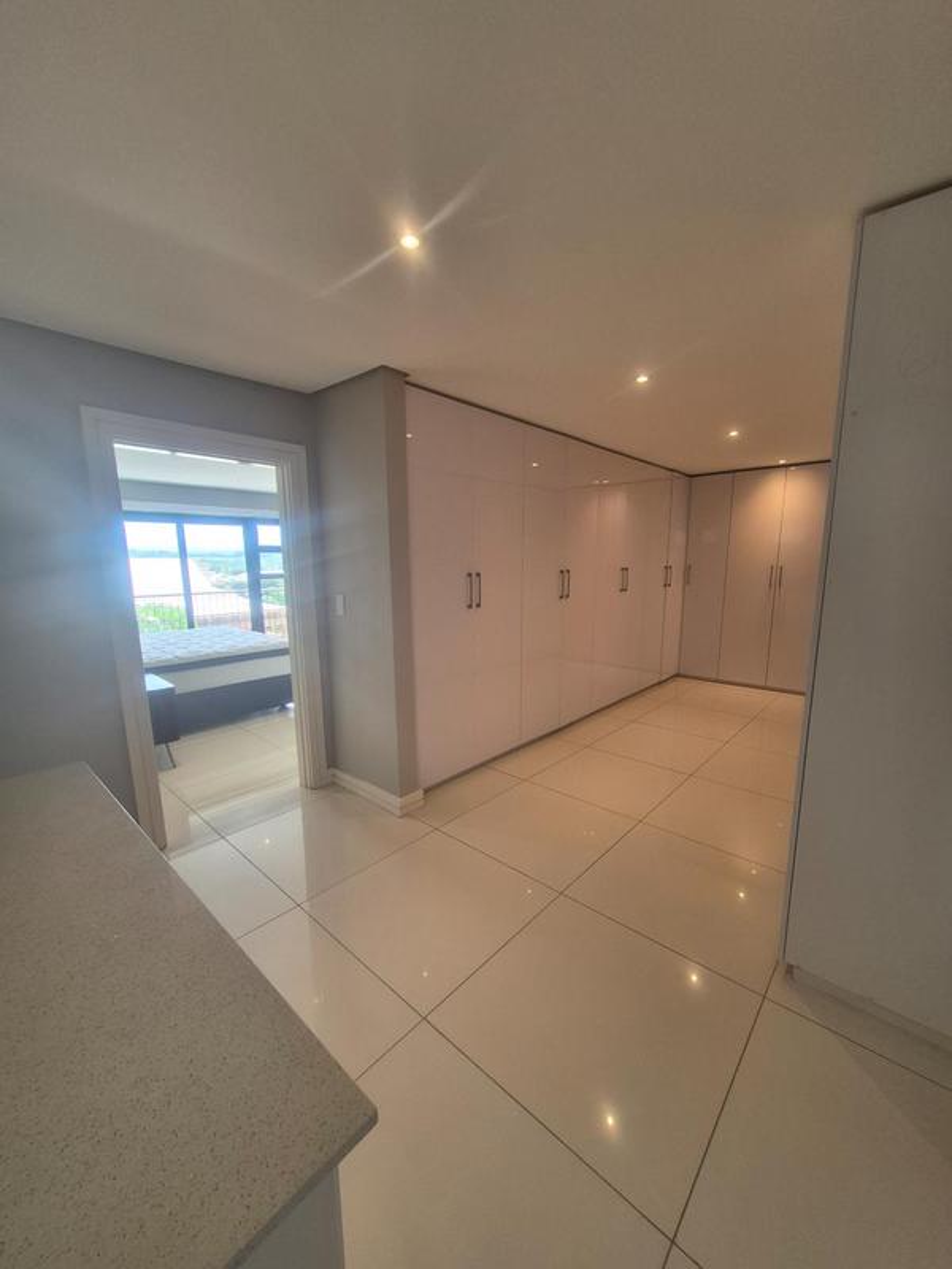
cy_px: 634
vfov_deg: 106.2
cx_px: 476
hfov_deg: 89.9
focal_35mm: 13
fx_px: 477
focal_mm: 1.74
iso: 64
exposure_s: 1/50
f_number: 2.2
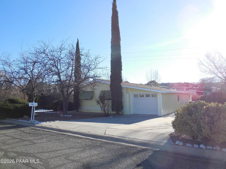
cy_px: 84
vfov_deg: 54.9
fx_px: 163
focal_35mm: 25
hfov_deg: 69.4
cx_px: 113
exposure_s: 1/800
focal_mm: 4.5
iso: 125
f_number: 3.1
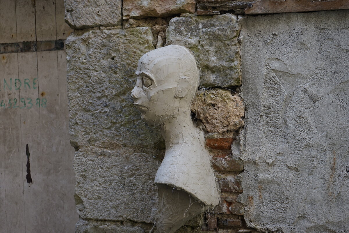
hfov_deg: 28.8
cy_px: 116
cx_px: 174
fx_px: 679
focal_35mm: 70
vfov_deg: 19.5
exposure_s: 1/160
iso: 640
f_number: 5.6
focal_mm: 70
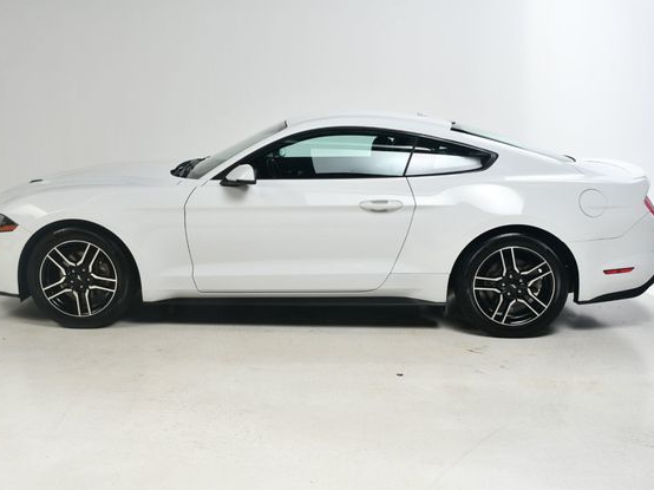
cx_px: 310
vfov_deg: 35.9
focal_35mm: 40
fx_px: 755
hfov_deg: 46.8
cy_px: 248
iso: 100
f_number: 13
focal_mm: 24
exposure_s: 1/160
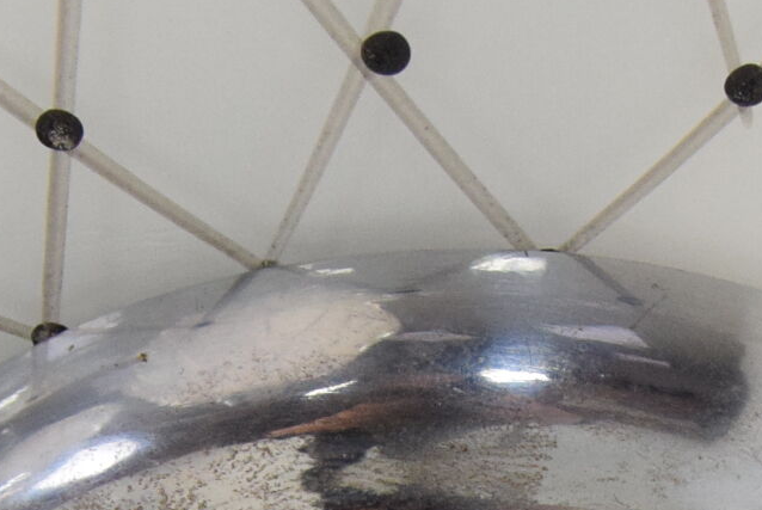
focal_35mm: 225
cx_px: 434
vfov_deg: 6.0
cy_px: 920
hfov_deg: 9.1
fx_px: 4768
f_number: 8
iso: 1600
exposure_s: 1/160
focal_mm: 32
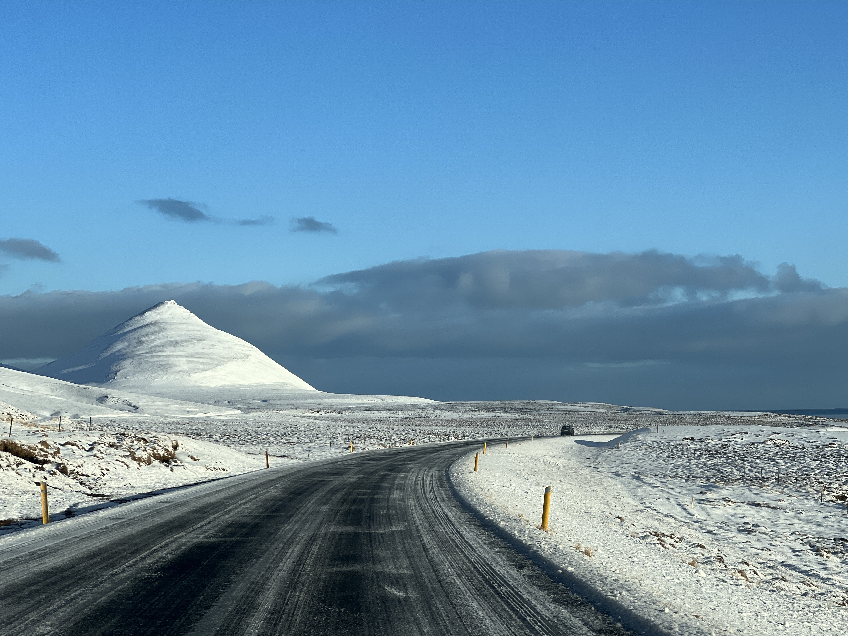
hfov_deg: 25.3
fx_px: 1886
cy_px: 318
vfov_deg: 19.1
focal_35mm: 77
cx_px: 424
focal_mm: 9
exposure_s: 1/763
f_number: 2.8
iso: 32
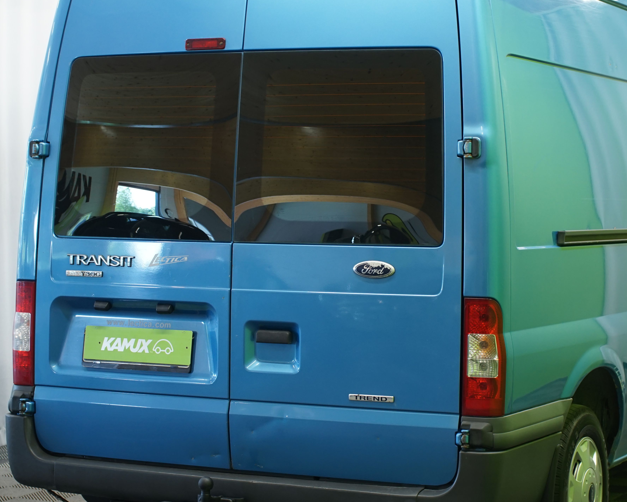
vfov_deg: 17.7
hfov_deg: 21.9
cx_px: 388
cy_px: 257
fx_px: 1614
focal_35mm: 87
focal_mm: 55
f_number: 5.6
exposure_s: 1/30
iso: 500
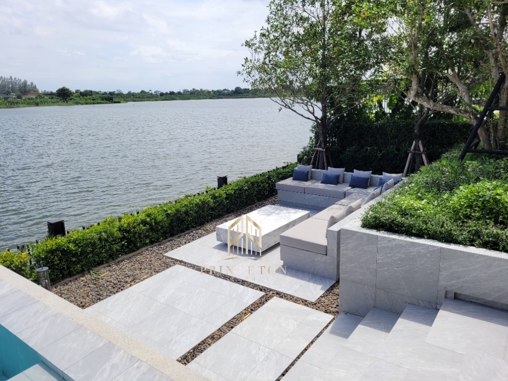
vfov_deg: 53.1
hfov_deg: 67.3
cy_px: 190
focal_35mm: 26
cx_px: 254
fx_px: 382
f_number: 1.8
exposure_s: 1/2377
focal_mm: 5.4
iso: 40
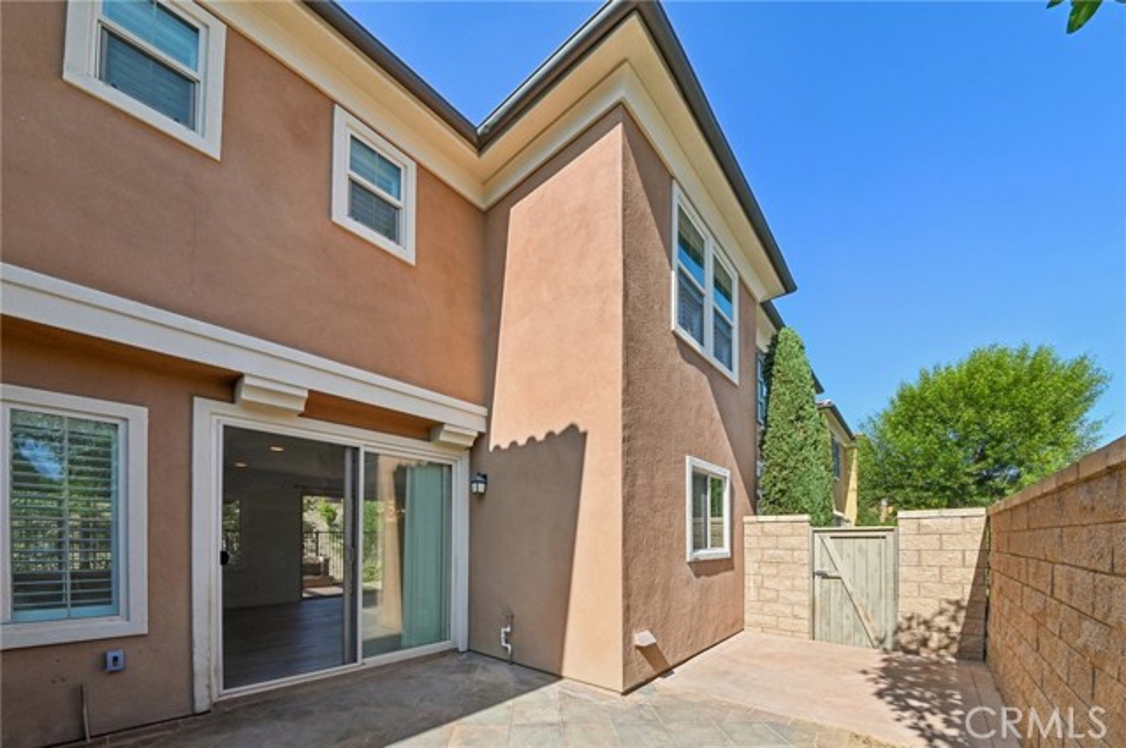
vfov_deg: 89.8
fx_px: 375
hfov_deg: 112.7
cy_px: 374
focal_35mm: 12
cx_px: 563
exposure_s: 1/40
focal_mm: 12
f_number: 22
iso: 250
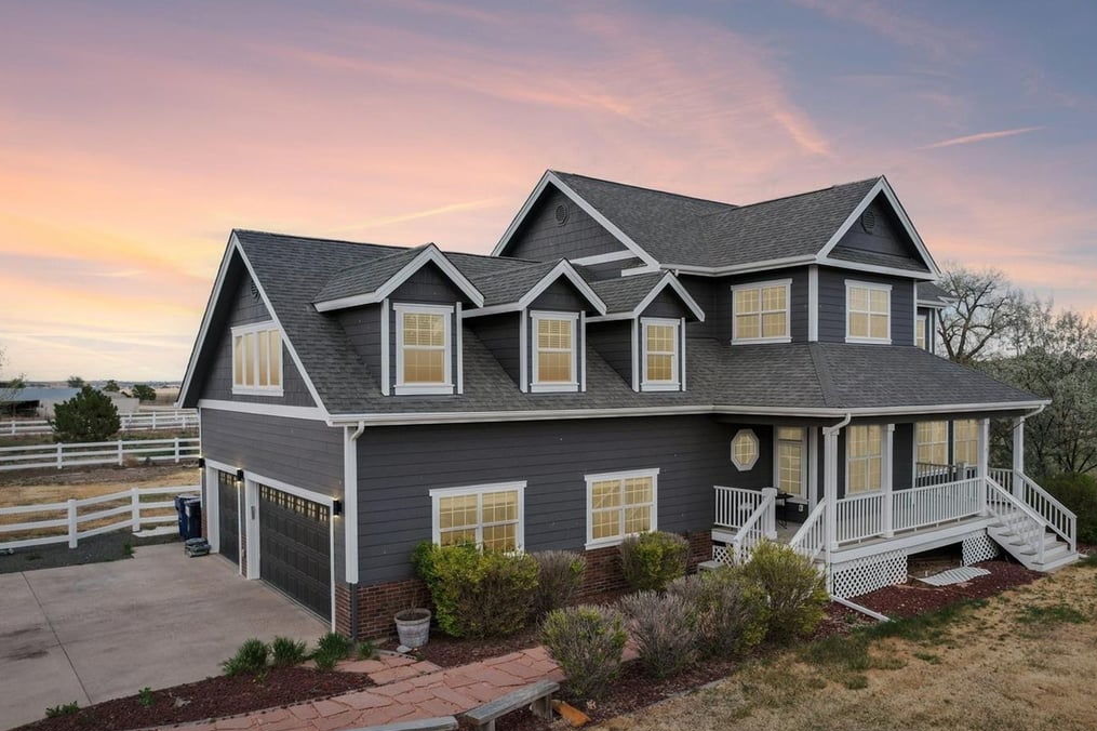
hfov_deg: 69.0
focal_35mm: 26
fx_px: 792
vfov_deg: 49.5
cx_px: 631
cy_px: 389
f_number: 2.8
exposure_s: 1/2500
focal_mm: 8.4
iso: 160
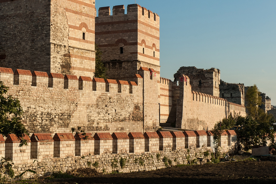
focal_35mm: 78
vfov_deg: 17.4
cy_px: 73
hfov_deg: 25.9
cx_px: 97
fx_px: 597
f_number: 13
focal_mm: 40
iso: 200
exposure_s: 1/180
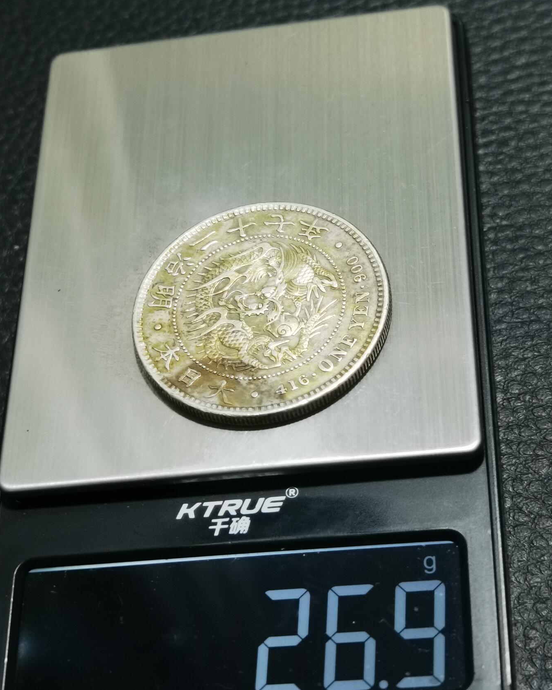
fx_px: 1368
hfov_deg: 22.8
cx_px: 276
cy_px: 339
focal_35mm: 67
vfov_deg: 28.3
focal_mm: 6.67
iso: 125
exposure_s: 1/100
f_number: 1.9
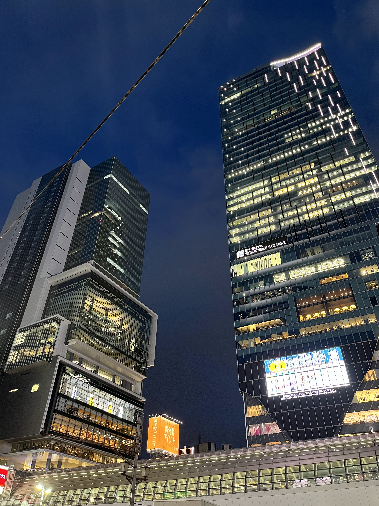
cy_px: 253
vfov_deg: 67.3
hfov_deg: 53.1
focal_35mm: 26
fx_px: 380
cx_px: 190
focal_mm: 5.1
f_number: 1.6
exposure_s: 1/33
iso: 500
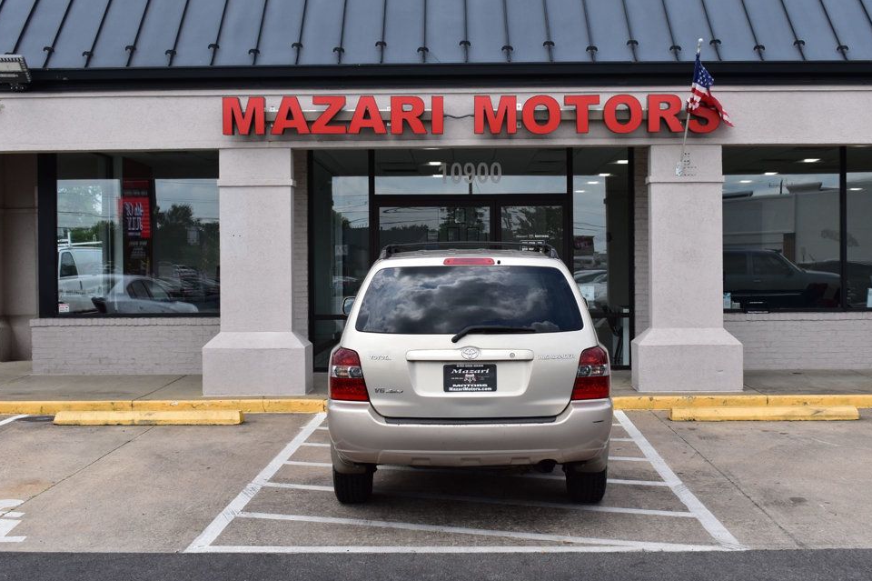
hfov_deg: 41.1
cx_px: 454
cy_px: 279
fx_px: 1162
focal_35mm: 48
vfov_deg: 28.0
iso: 400
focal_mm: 30
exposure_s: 1/400
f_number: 11
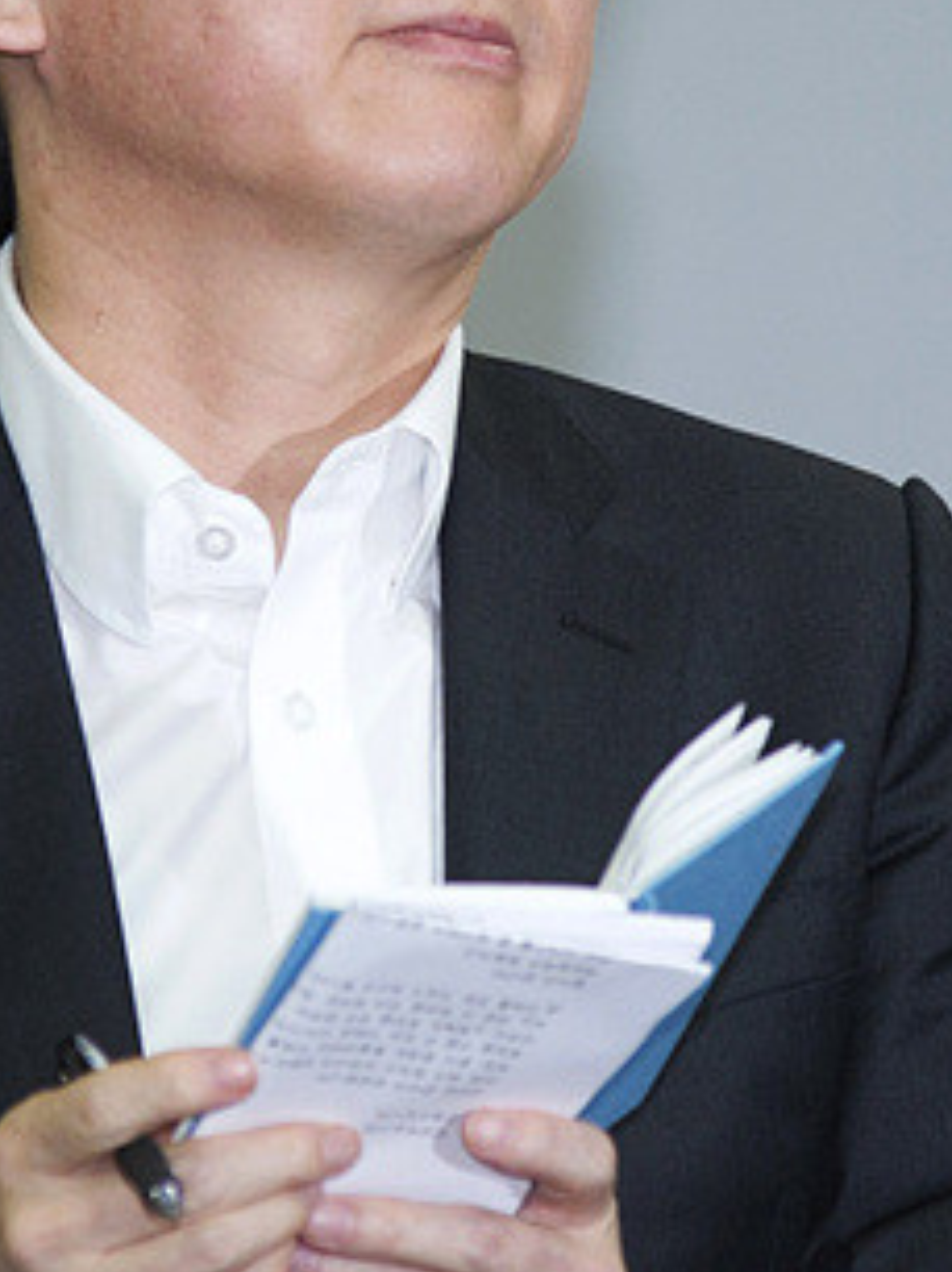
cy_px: 434
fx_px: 7491
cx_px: 274
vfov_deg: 9.7
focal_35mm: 204
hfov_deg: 7.3
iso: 1250
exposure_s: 1/100
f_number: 4
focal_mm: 120
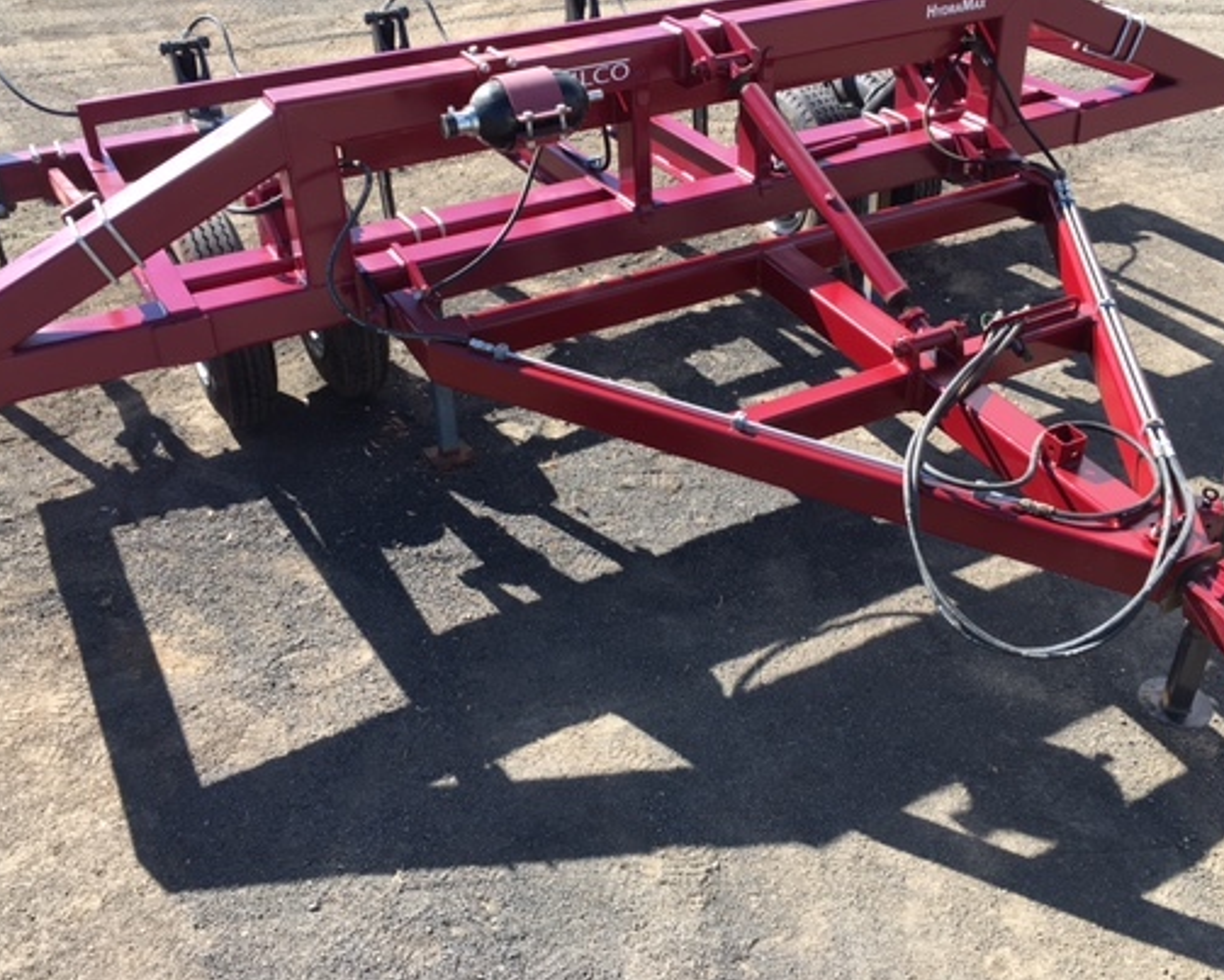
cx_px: 667
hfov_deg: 50.2
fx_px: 1305
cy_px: 426
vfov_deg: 41.1
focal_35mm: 36
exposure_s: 1/472
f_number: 2.2
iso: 25
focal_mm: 4.15
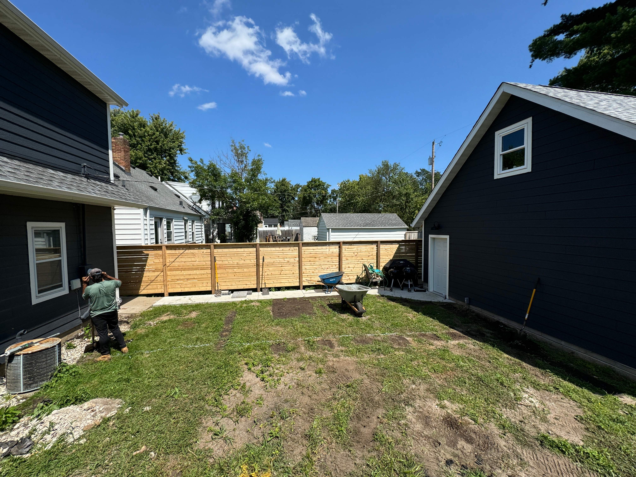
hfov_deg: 102.1
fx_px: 257
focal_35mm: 14
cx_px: 318
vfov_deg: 85.7
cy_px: 238
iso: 40
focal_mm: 2.22
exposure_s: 1/2342
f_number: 2.2
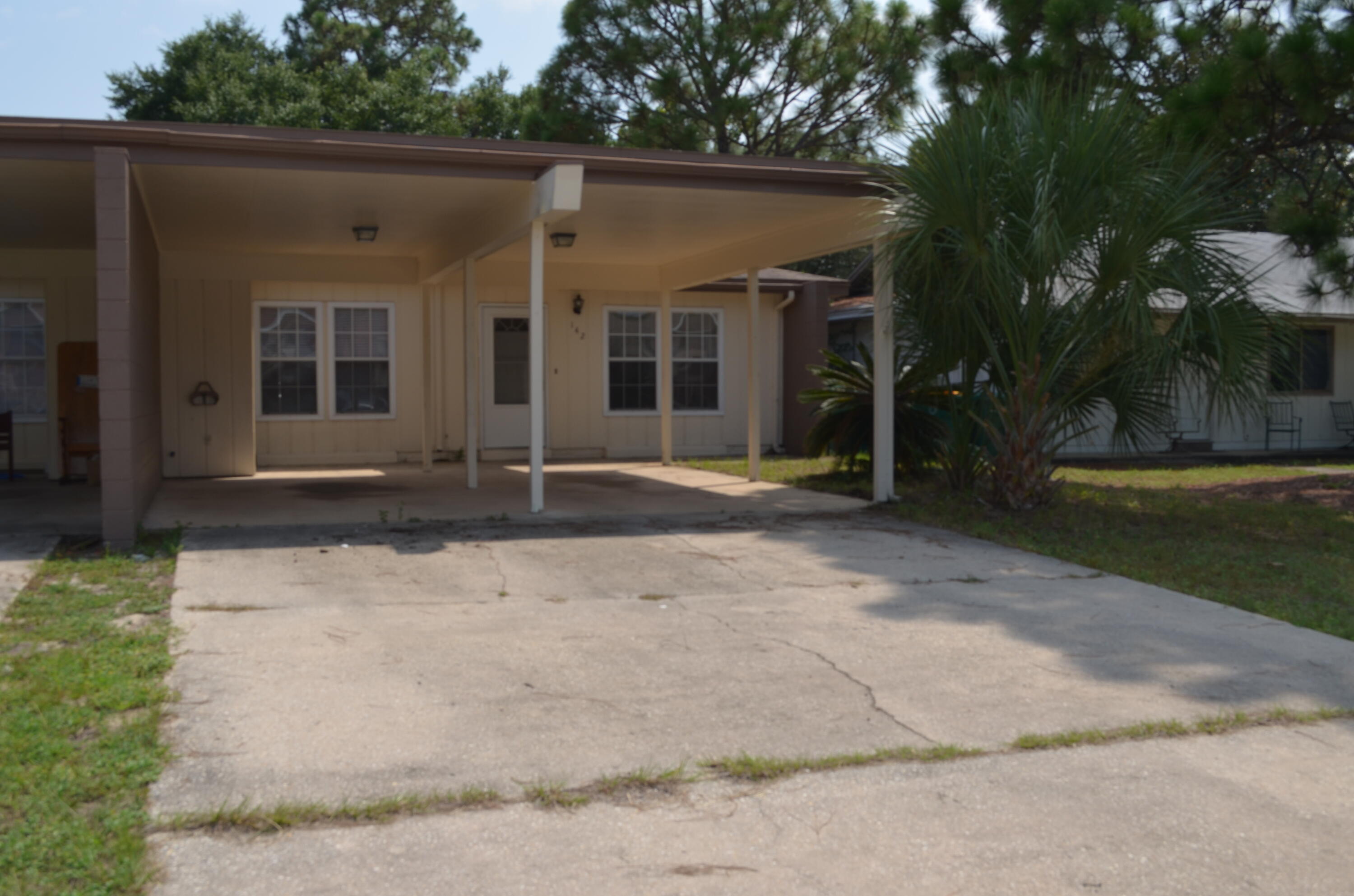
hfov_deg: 53.2
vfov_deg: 36.7
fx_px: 1351
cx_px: 677
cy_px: 448
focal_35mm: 36
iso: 100
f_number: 10
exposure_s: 1/200
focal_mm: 24
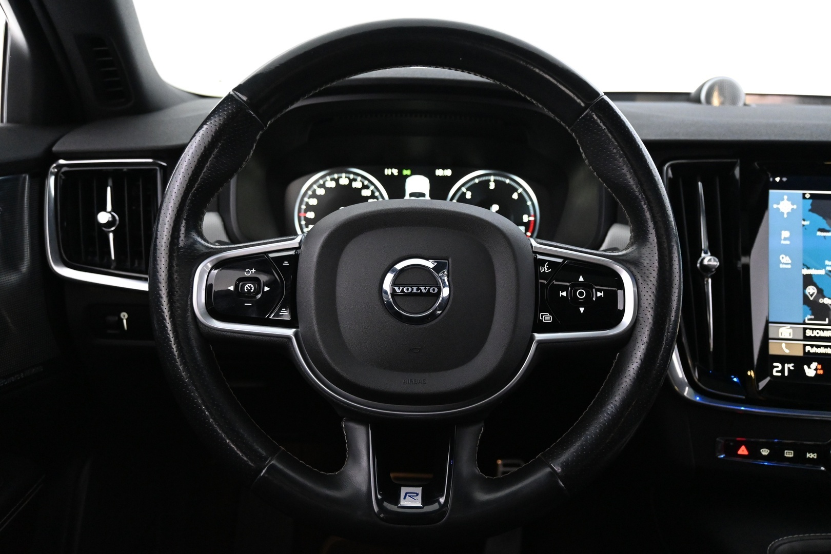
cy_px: 277
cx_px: 416
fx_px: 744
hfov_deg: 58.3
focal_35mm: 32
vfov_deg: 40.8
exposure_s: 1/30
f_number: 4
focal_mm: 21.5
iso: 4500
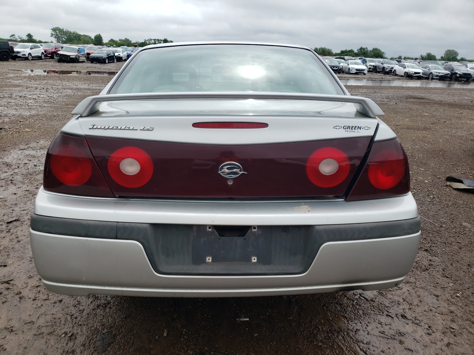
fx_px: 356
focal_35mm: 26
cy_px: 178
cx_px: 237
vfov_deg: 53.1
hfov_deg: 67.3
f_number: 1.5
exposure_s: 1/1667
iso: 50
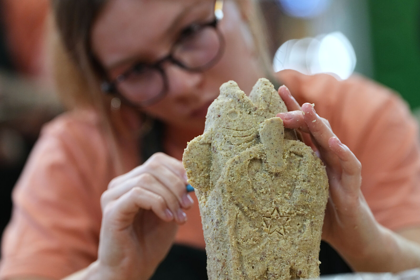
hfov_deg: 13.4
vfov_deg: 9.0
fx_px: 1785
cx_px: 210
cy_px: 140
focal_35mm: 153
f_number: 3.5
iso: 3200
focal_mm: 153
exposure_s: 1/200
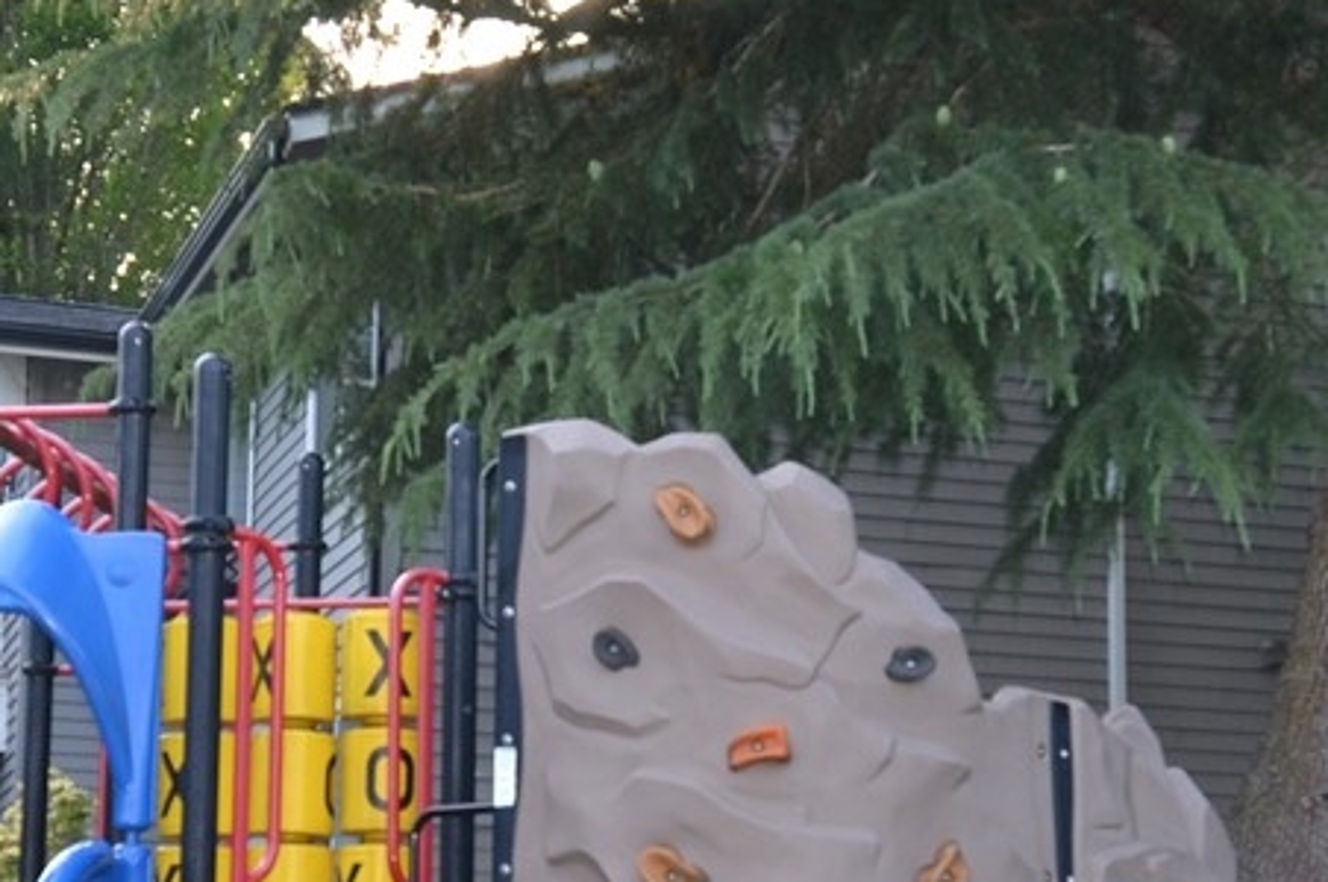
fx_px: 2910
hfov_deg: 25.7
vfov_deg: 17.1
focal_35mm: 79
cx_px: 561
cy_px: 642
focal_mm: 14
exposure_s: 1/250
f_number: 4
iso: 200
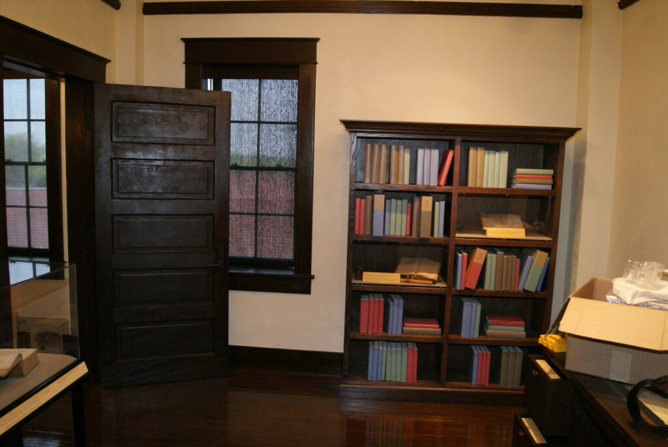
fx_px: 501
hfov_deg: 67.3
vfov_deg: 48.0
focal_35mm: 27
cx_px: 334
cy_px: 224
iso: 800
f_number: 5.6
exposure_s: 1/60
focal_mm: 18
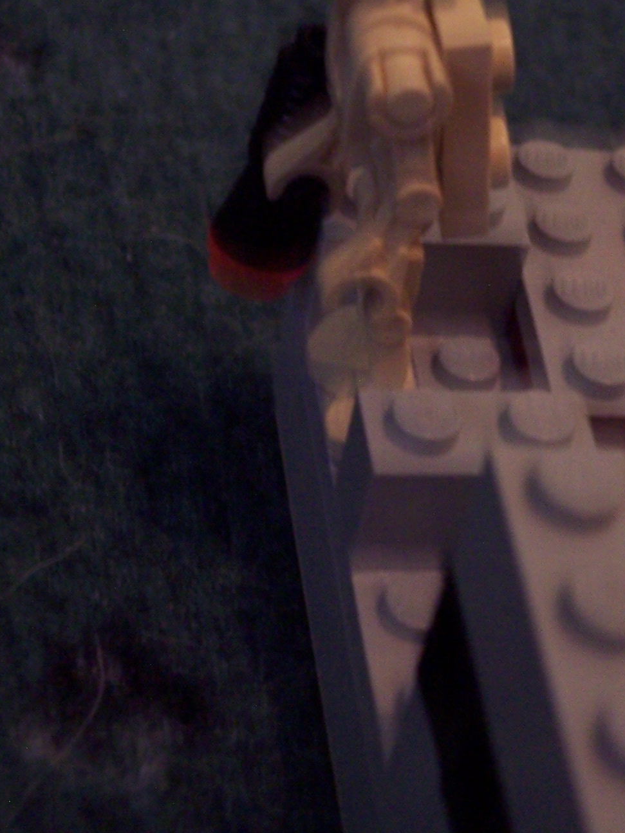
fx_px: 2071
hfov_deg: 17.0
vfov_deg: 22.6
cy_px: 261
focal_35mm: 86
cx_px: 502
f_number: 3.4
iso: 200
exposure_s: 1/8
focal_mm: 8
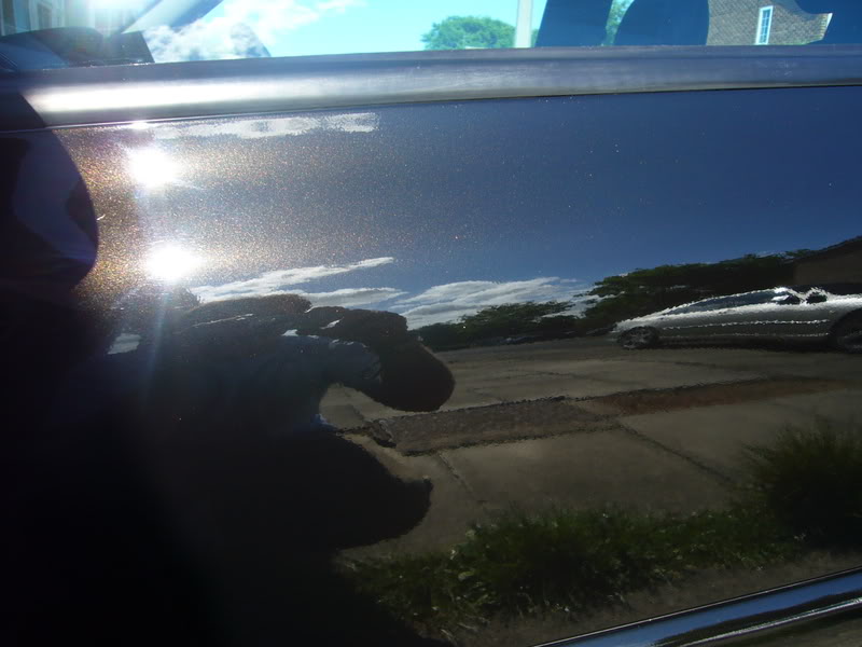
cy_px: 324
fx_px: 722
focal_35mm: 29
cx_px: 431
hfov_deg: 61.7
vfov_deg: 48.2
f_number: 2.8
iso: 80
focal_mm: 4.7
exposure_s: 1/400
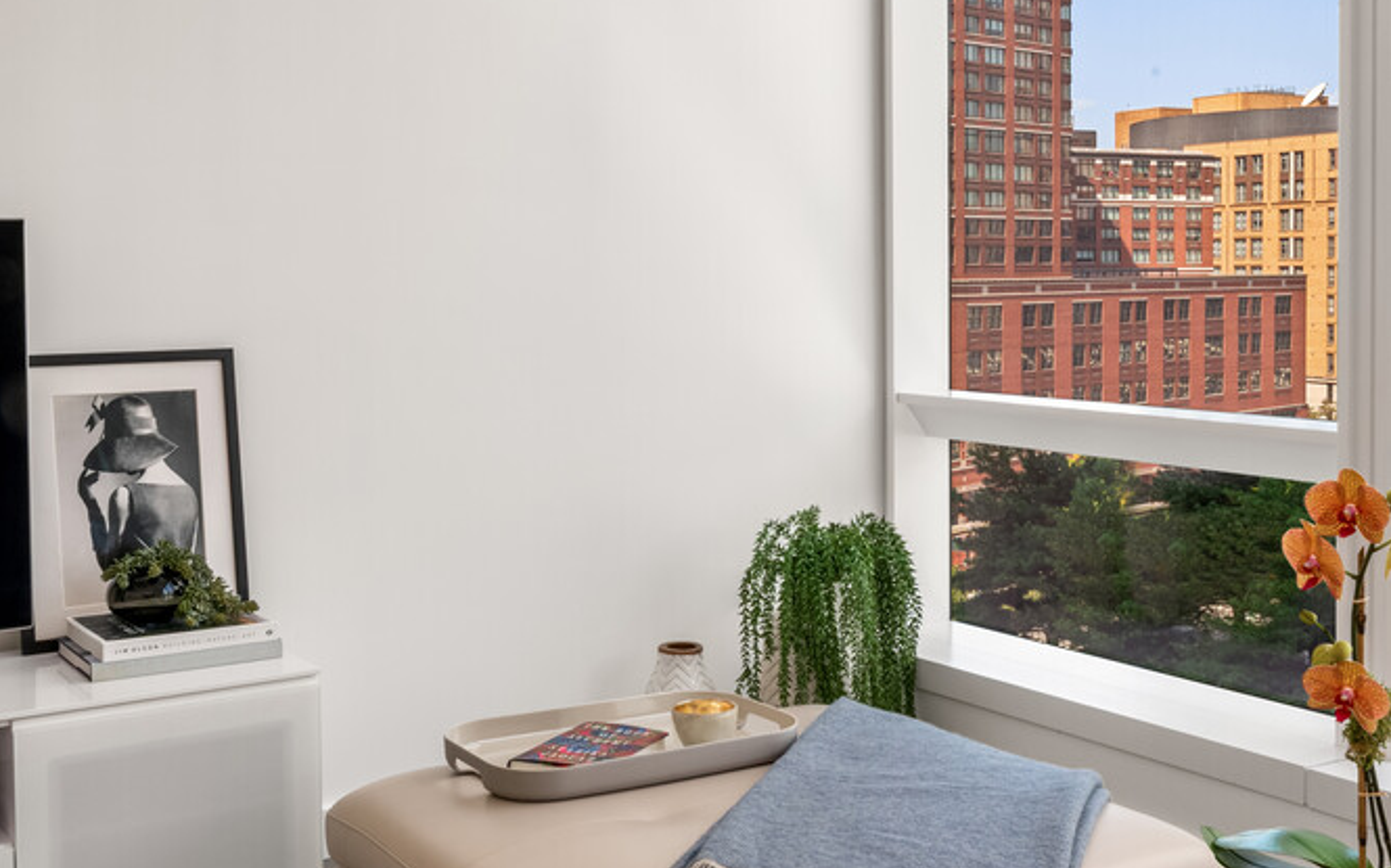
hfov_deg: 43.5
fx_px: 1743
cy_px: 295
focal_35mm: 46
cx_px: 696
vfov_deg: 27.8
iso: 1000
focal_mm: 30
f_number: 22
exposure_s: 1/8
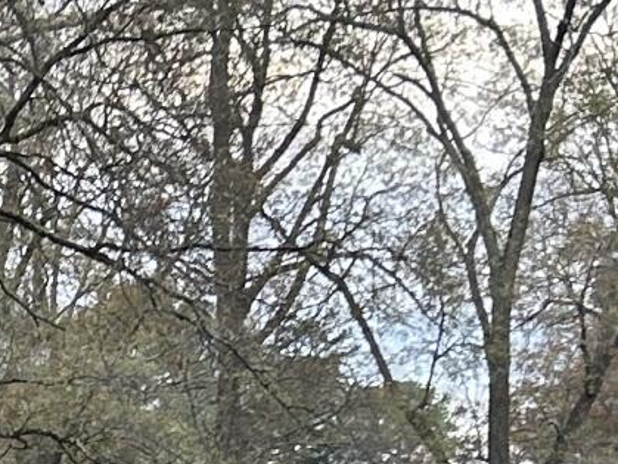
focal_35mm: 186
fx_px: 3324
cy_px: 903
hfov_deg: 9.8
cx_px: -650
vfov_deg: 7.7
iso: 125
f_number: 1.5
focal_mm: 5.7
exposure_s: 1/121
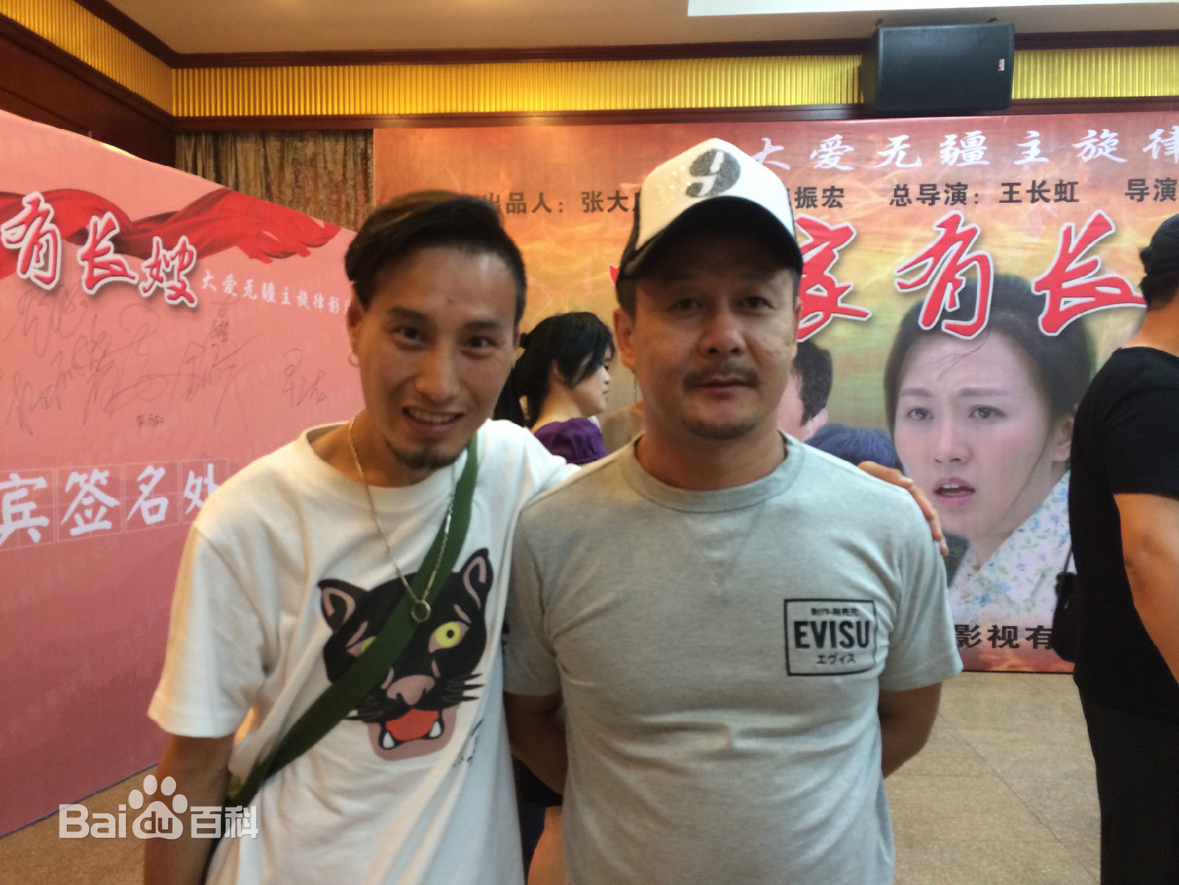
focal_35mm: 29
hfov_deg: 61.7
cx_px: 590
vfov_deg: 48.2
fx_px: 988
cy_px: 442
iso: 100
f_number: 2.2
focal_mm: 4.15
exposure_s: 1/30
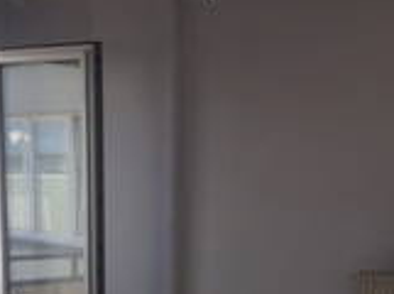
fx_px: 738
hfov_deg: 29.8
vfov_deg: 21.3
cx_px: 230
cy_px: 326
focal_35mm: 65
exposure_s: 1/234
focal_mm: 4.15
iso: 32
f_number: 2.2
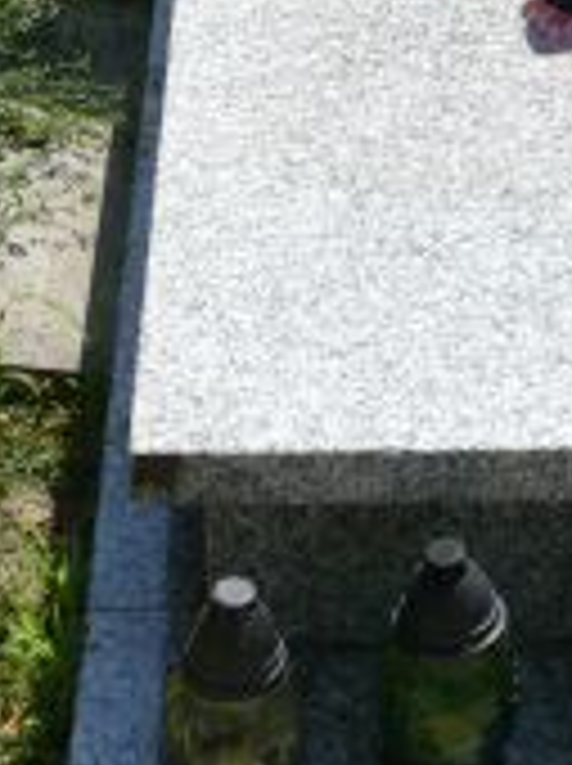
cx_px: 617
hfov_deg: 14.6
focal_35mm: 99
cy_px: 86
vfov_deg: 19.5
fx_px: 2187
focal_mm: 7.4
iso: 100
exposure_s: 1/320
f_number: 5.6
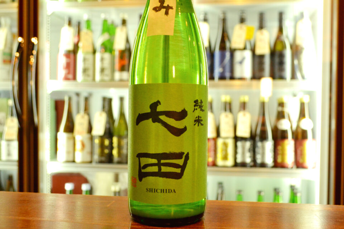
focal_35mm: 36
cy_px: 114
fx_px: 344
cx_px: 172
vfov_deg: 36.9
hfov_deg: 53.1
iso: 1600
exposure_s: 1/125
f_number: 5
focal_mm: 24
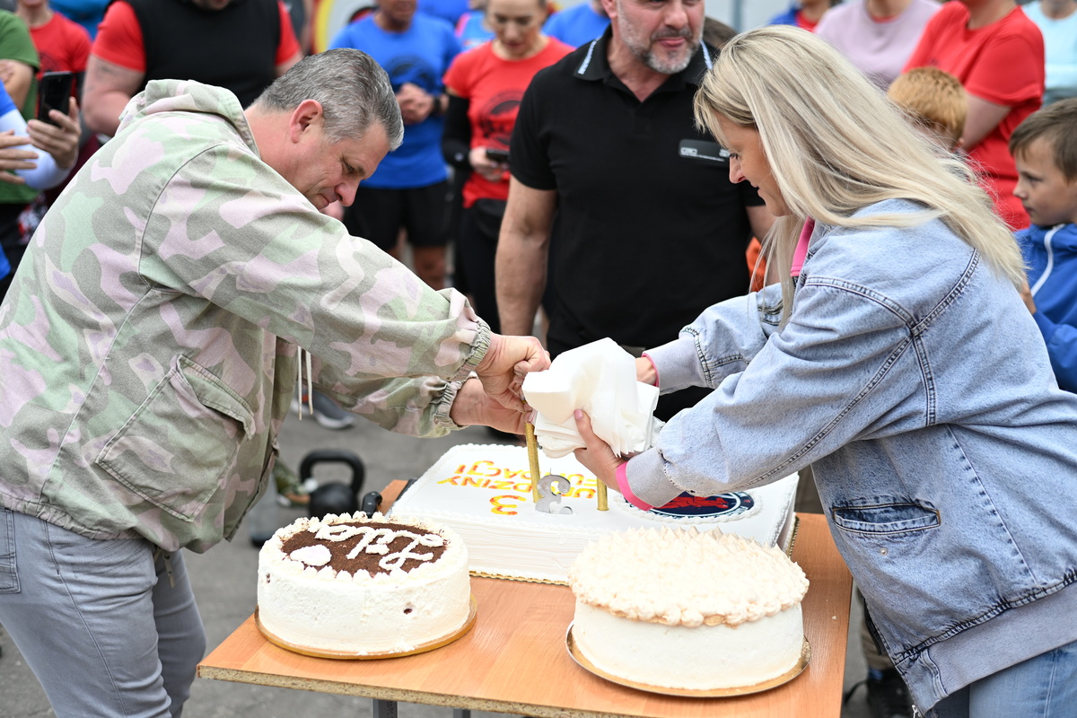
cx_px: 538
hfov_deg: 39.6
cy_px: 359
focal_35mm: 50
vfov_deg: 27.0
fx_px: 1496
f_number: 2.5
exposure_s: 1/2000
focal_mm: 50
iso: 320
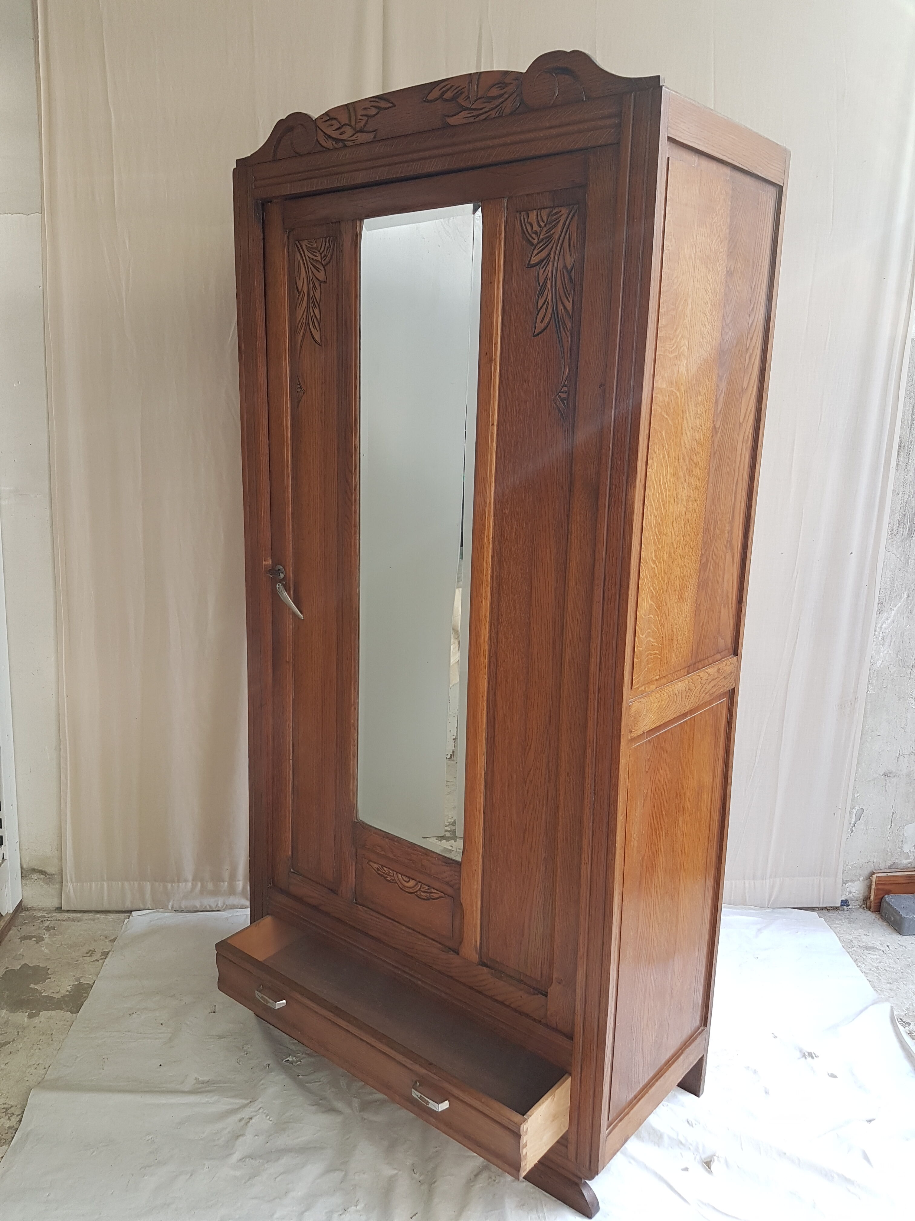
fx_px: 916
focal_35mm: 26
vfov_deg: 67.3
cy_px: 610
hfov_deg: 53.1
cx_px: 458
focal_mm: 4.2
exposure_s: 1/60
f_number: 1.7
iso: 50
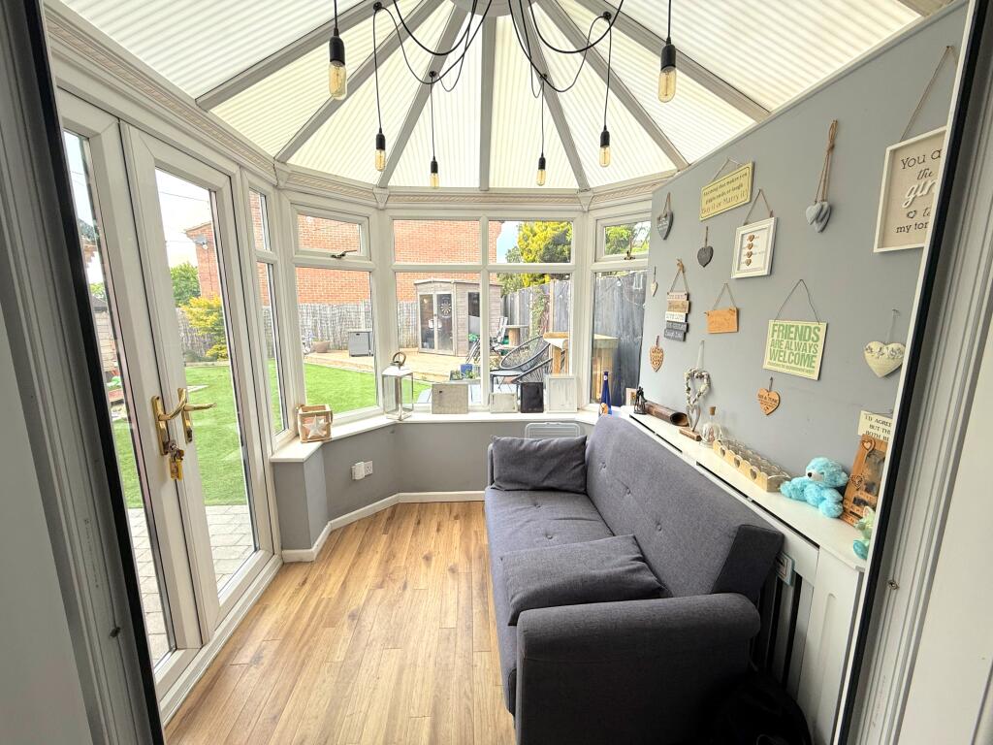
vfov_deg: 85.7
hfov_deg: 102.1
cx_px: 496
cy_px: 372
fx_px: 402
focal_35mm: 14
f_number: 2.2
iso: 50
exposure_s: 1/99
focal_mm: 2.22
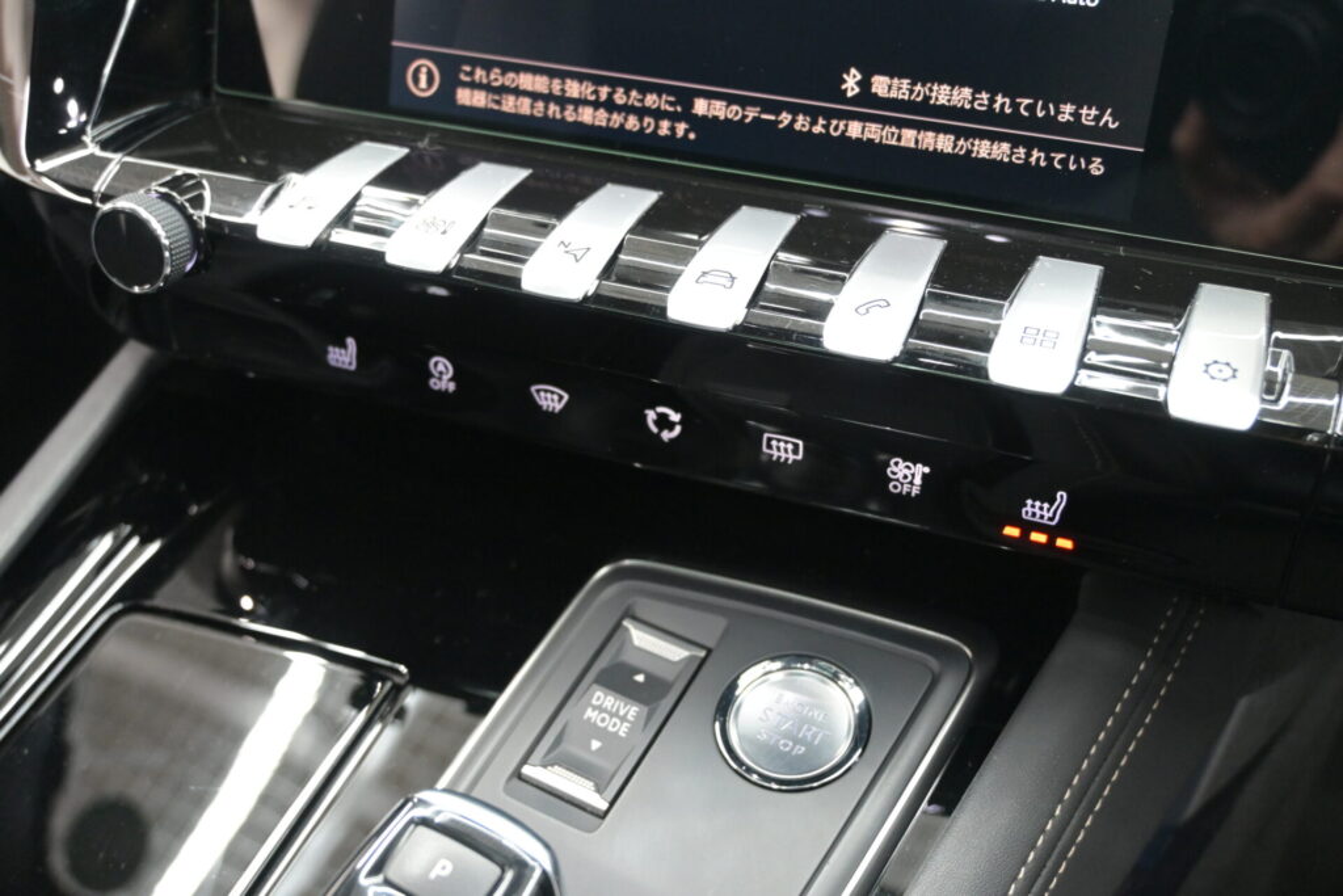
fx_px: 1455
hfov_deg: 49.5
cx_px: 672
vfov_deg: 34.2
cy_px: 448
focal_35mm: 39
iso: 2500
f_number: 4.5
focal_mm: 26
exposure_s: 1/40
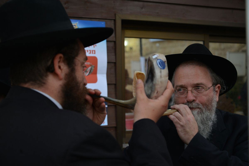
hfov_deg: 38.2
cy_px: 83
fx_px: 360
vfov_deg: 26.0
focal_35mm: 52
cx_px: 124
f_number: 4.2
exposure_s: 1/50
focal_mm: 52
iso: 800
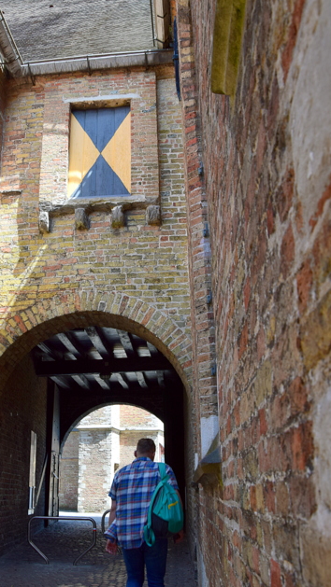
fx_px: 561
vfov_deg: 55.2
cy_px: 320
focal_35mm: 36
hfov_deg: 32.5
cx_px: 104
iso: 125
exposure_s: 1/40
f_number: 7.1
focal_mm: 18
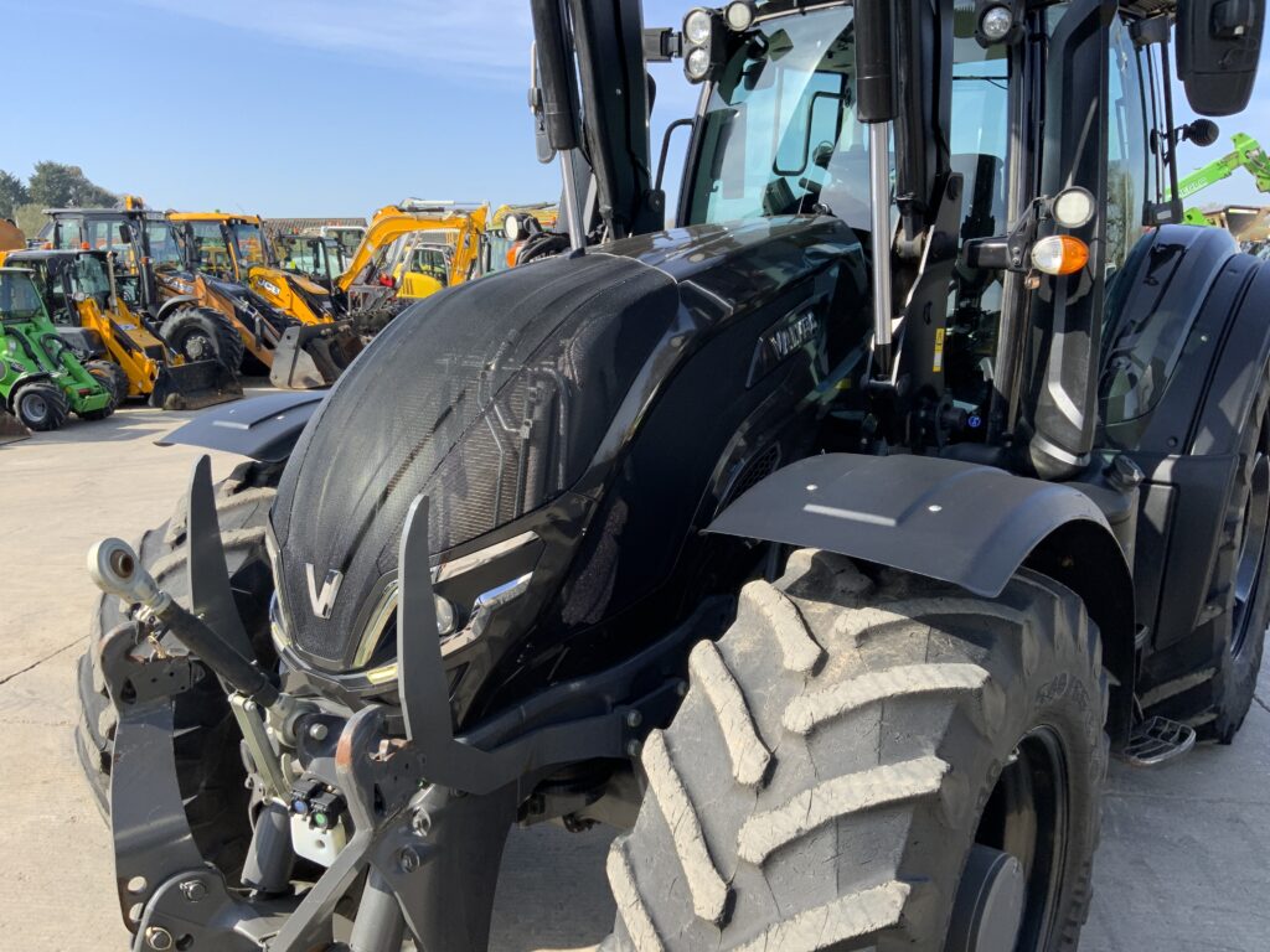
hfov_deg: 61.7
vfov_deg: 48.2
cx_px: 635
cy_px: 476
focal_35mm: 29
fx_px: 1064
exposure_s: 1/739
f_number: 1.8
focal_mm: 3
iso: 16
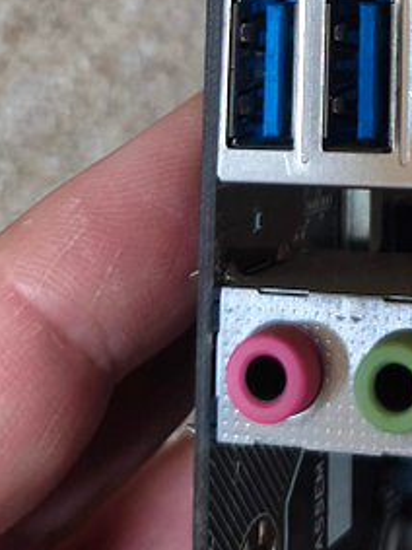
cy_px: -282
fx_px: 1461
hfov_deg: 15.4
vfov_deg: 18.7
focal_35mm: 92
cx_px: 509
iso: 500
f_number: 1.5
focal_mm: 4.94
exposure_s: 1/24
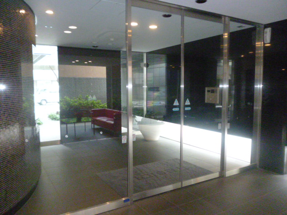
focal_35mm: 28
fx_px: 232
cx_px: 144
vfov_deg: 49.7
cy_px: 108
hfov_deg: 63.4
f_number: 3.1
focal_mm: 5
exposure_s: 1/60
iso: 1000
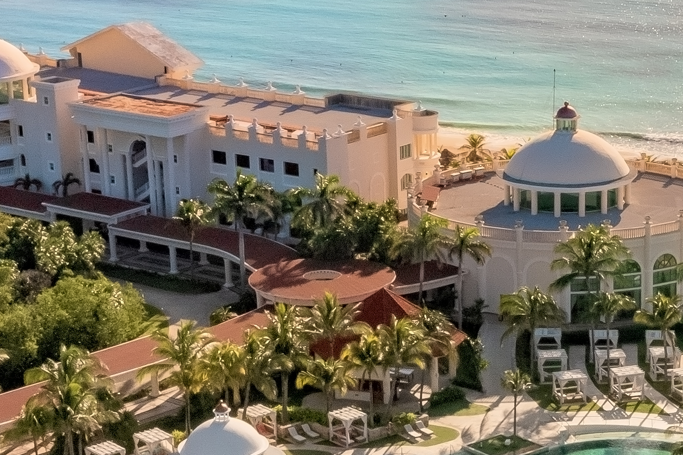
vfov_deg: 13.1
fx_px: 1973
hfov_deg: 19.3
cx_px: 612
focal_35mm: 104
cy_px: 364
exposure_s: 1/120
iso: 100
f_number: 9
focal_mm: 10.26
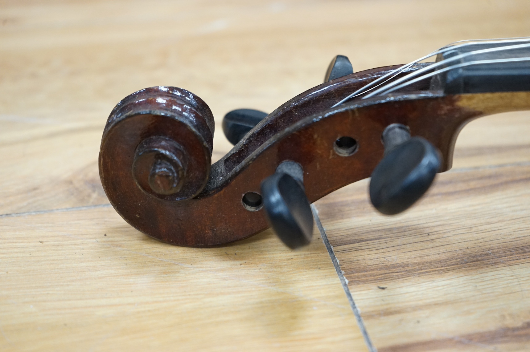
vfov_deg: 19.4
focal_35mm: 70
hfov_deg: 28.9
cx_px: 265
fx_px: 1030
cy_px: 176
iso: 3200
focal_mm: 70
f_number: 5.6
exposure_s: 1/80
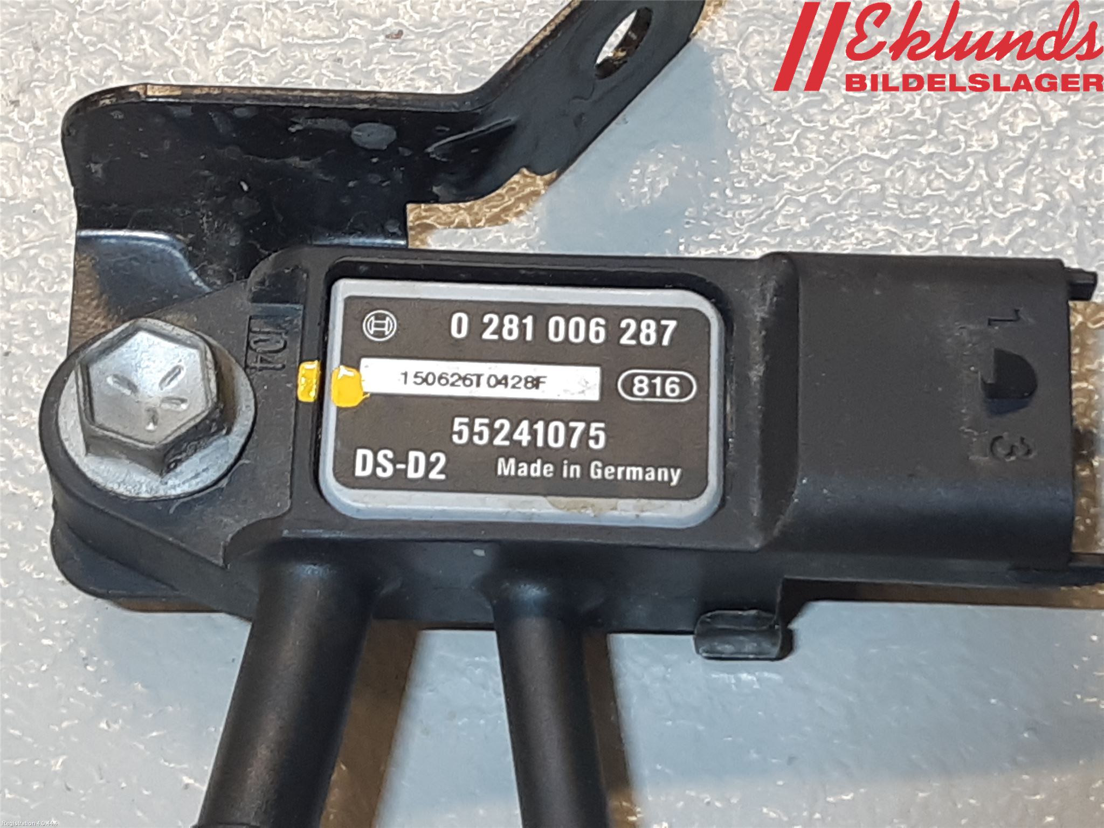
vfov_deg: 53.1
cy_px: 414
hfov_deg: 67.3
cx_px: 552
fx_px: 829
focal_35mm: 26
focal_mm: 3.93
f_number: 1.7
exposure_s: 1/50
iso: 50
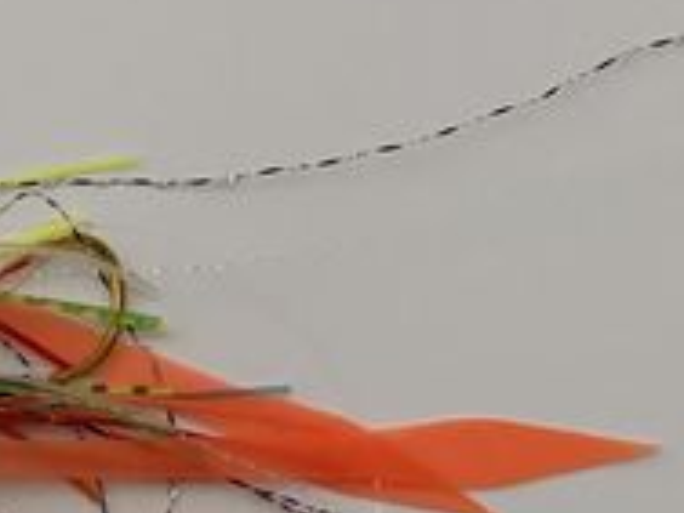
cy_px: 902
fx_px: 2727
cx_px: -691
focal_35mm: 138
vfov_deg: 10.2
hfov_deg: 12.5
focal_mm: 5.96
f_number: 1.6
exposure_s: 1/50
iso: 320
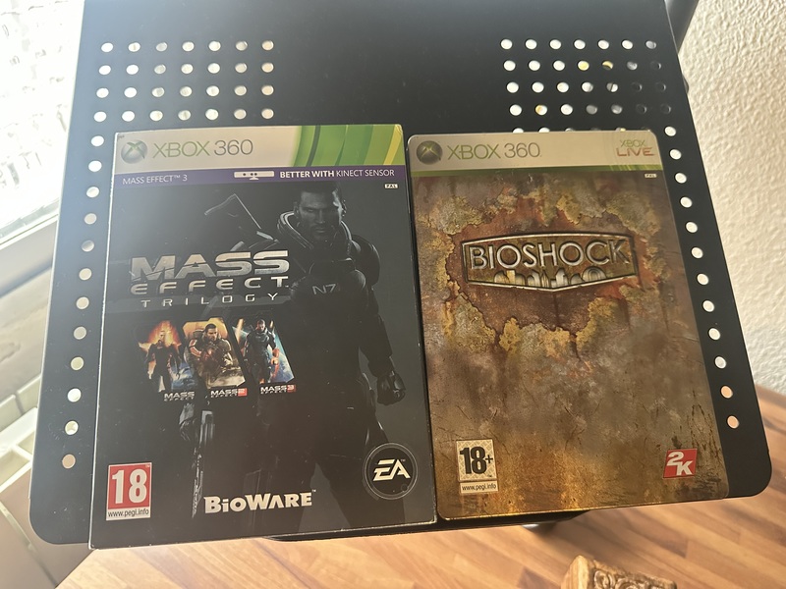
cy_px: 294
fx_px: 545
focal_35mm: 24
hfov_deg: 71.6
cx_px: 393
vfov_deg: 56.8
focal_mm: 6.86
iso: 1000
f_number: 1.78
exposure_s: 1/56
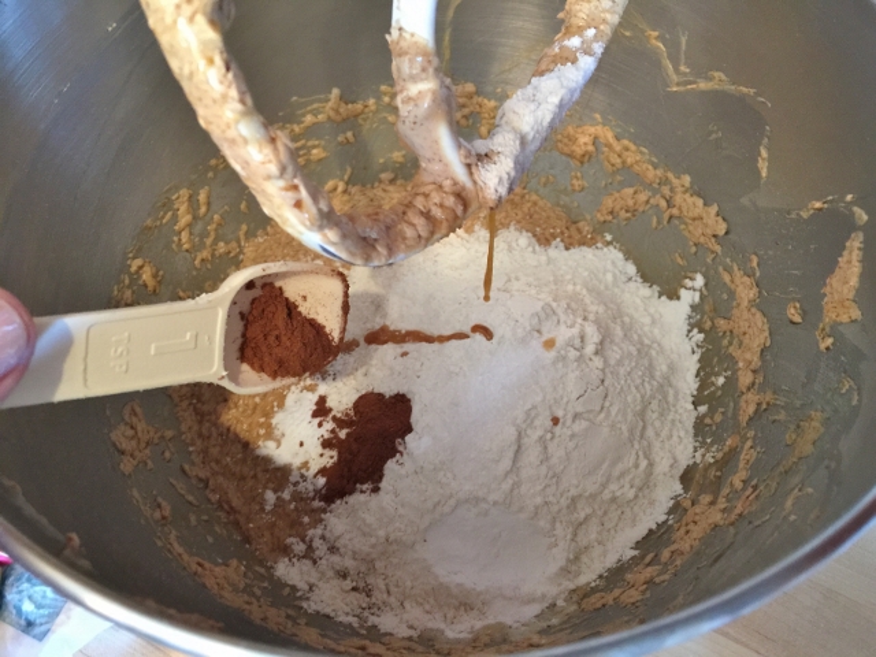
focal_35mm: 29
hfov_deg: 61.7
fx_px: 734
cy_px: 328
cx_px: 438
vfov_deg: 48.2
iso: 100
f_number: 2.2
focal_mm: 4.15
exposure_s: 1/8
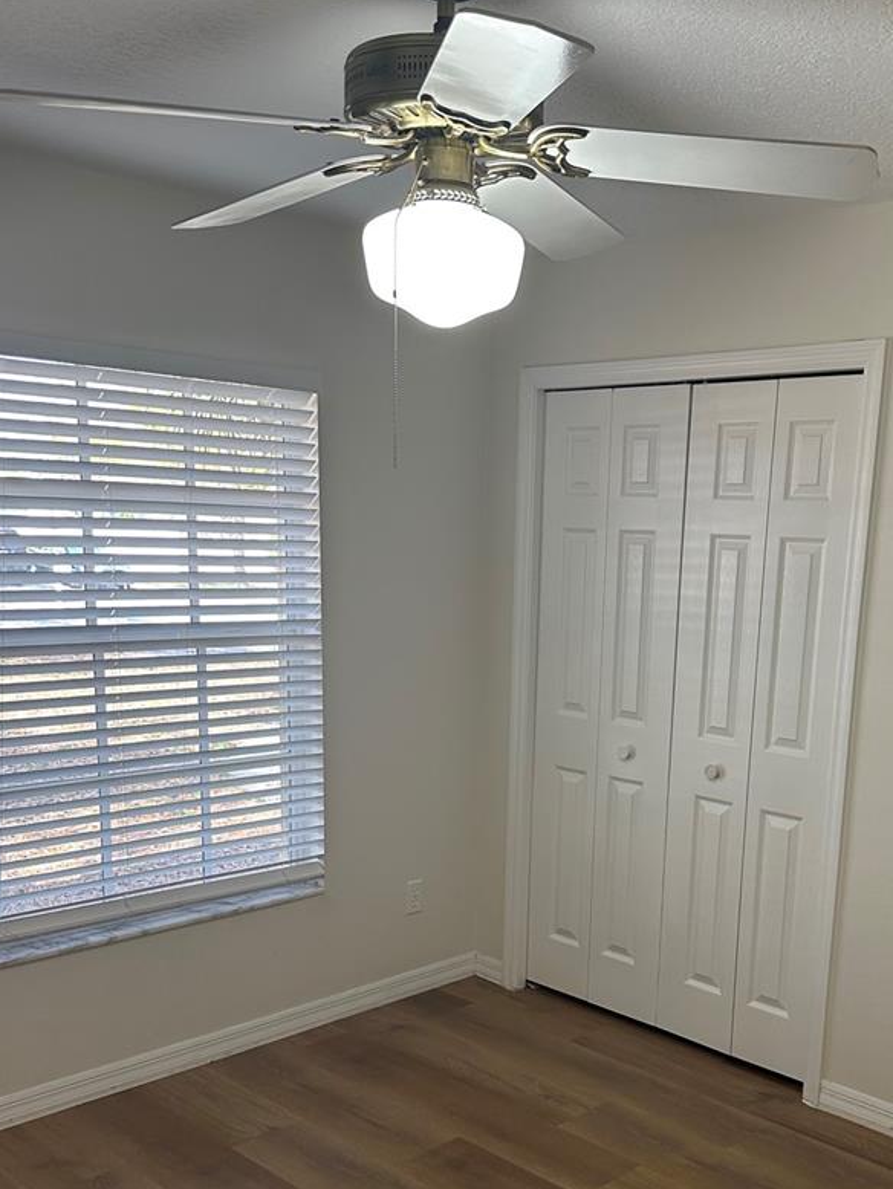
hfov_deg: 38.3
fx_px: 1272
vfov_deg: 49.3
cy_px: 789
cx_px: 590
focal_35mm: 37
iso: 160
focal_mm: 6.86
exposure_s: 1/120
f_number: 1.78
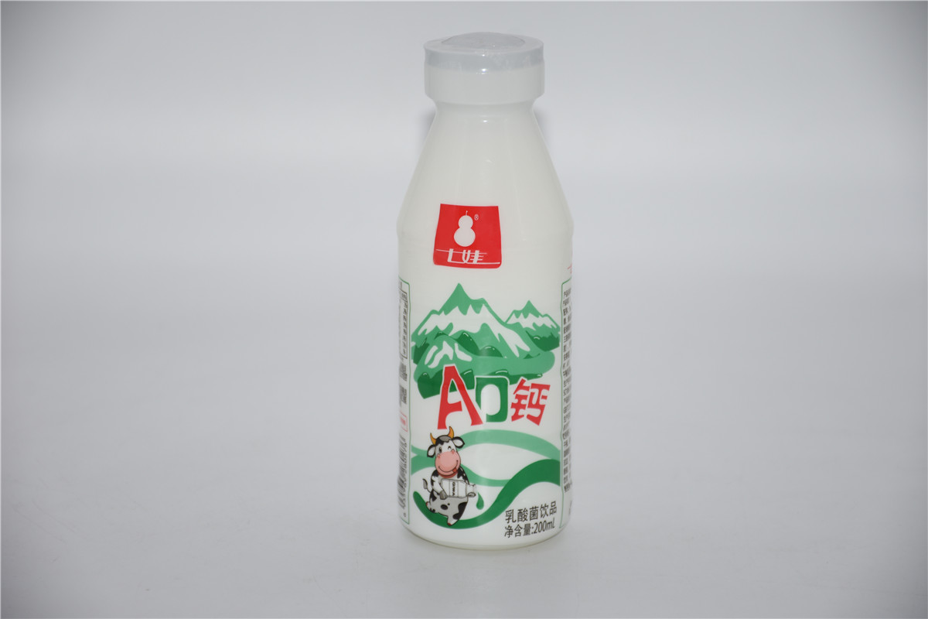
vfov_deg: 8.2
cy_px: 310
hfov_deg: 12.2
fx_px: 4330
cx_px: 464
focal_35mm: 168
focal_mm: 112
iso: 100
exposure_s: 1/60
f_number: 5.6
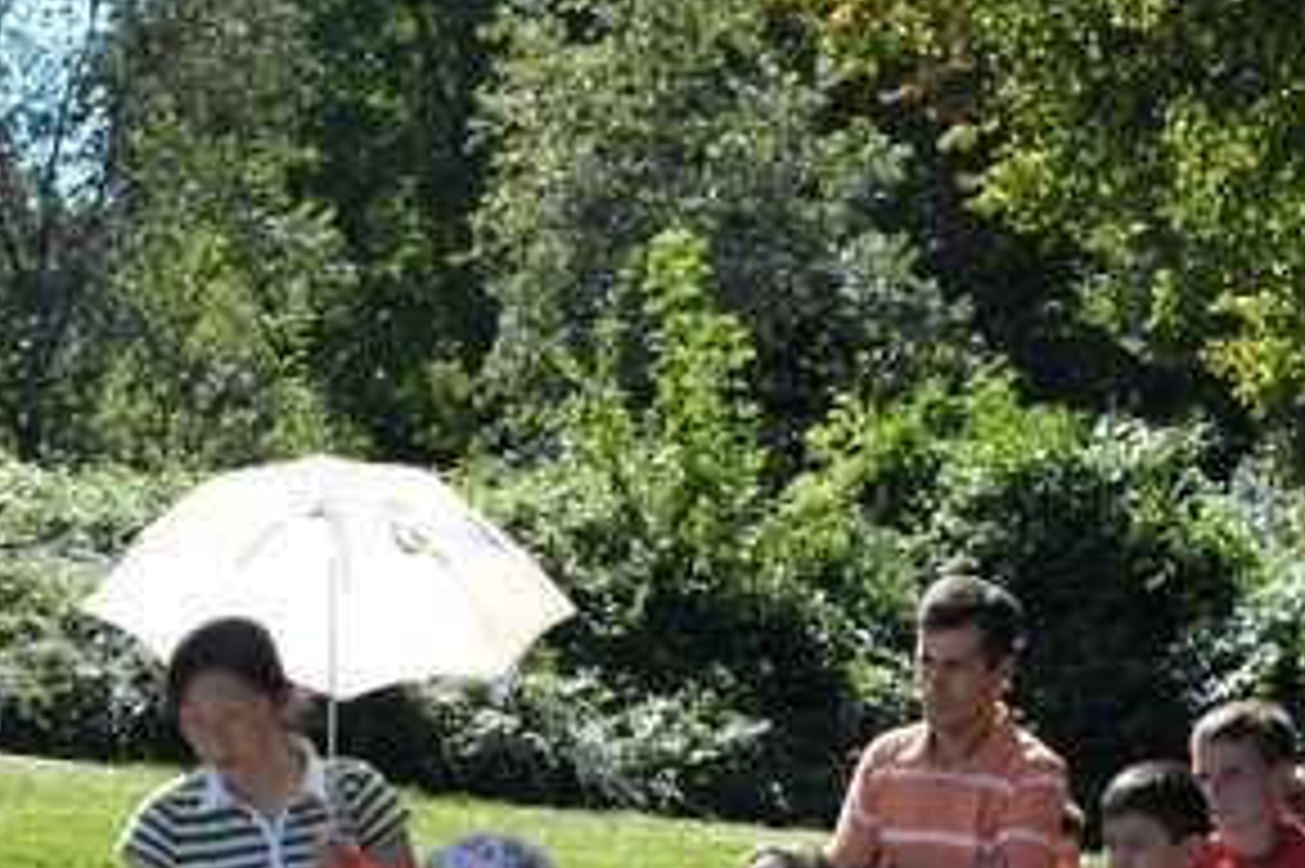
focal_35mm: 131
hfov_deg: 15.6
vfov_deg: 10.4
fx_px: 4746
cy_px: 902
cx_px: 486
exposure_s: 1/350
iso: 200
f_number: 9.5
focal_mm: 38
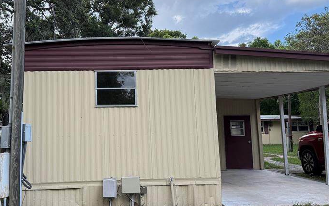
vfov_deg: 33.5
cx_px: 117
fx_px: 341
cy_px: 94
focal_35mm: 38
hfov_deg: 50.9
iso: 100
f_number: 1.78
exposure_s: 1/931
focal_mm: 6.76
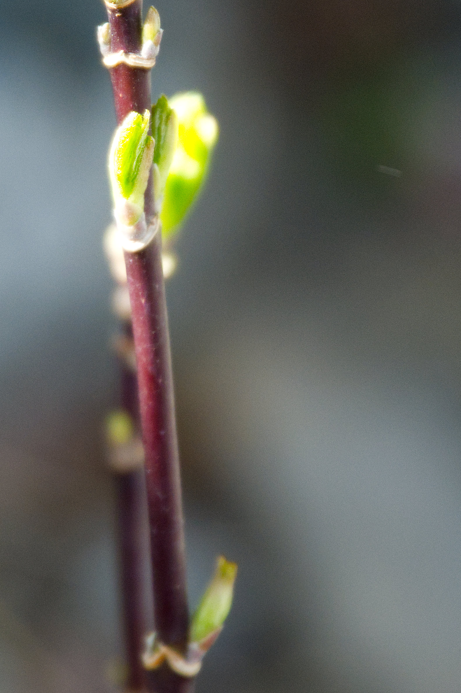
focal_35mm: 494
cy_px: 192
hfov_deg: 2.8
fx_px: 9498
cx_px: 172
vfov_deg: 4.2
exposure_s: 1/250
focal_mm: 140
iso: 900
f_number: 6.3
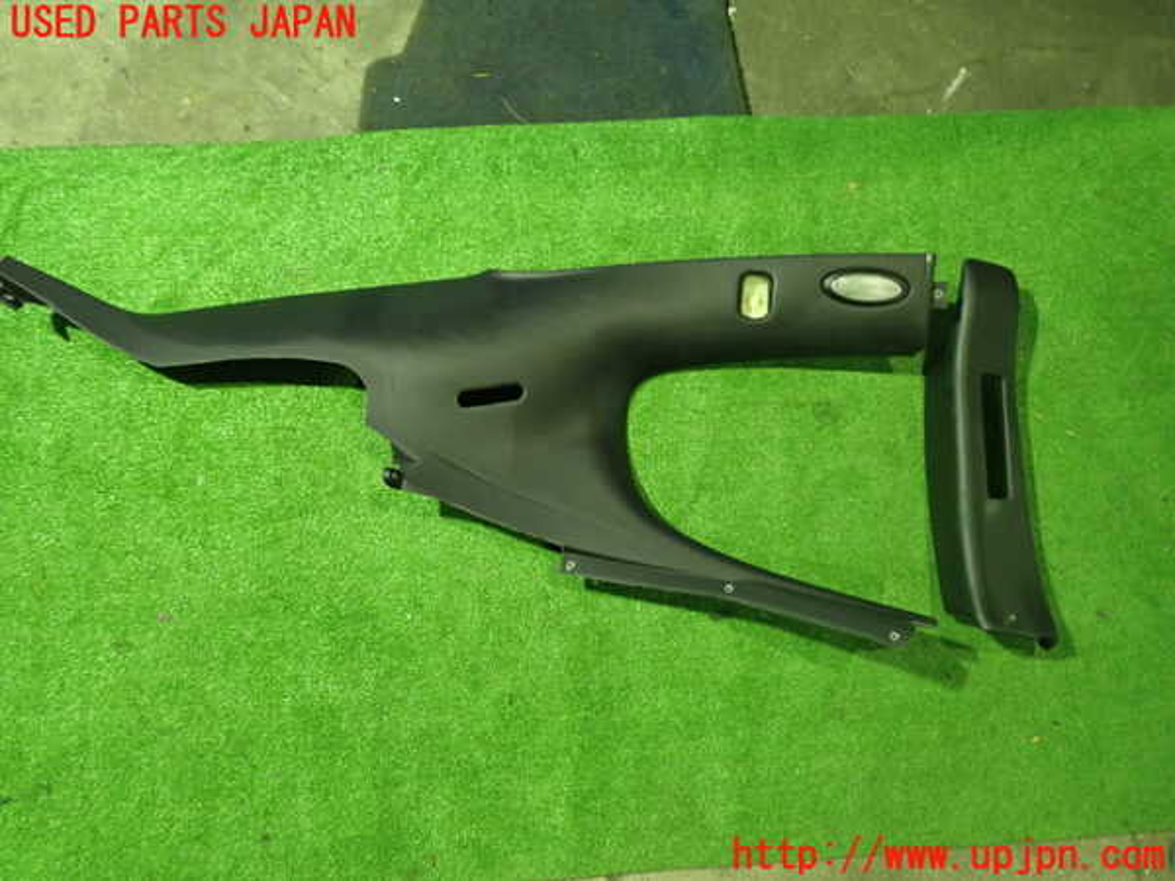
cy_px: 440
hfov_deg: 60.0
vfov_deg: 46.8
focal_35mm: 30
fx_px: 1018
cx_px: 588
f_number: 2.3
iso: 640
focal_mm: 5.4
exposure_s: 1/30
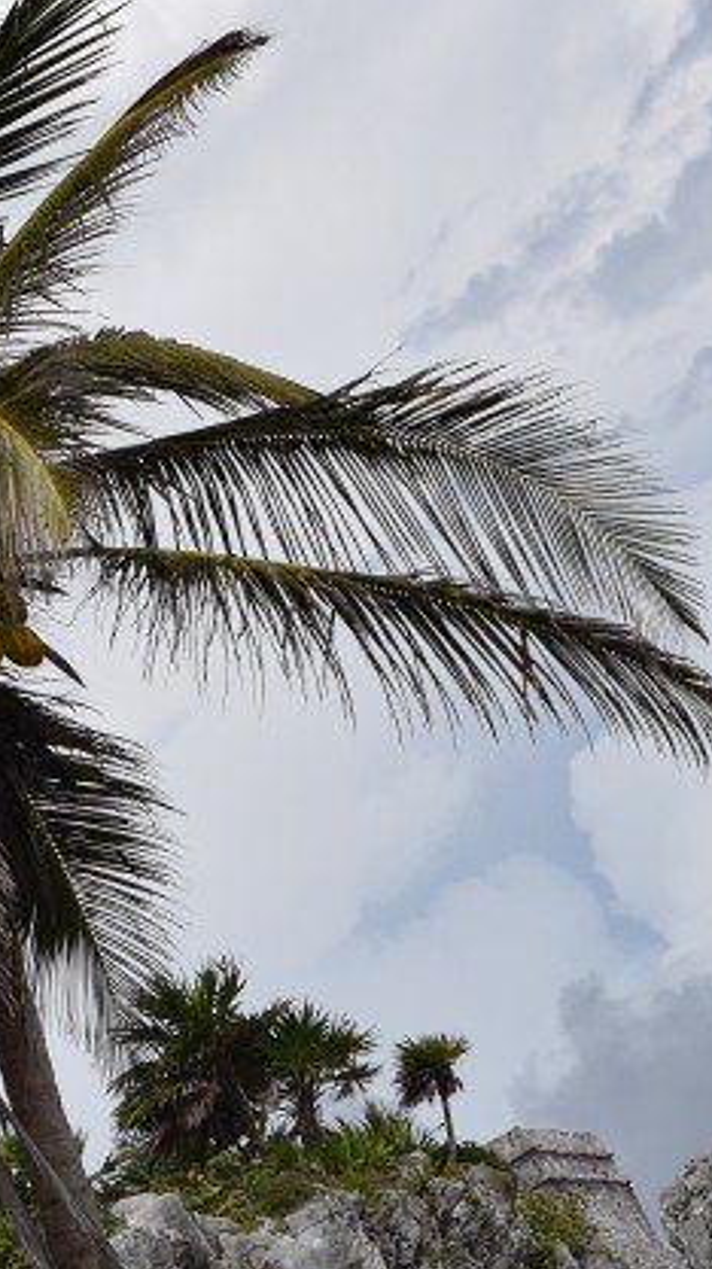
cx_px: 186
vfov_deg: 10.1
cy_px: 876
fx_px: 7138
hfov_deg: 5.7
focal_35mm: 212
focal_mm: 55
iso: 200
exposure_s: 1/1000
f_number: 8
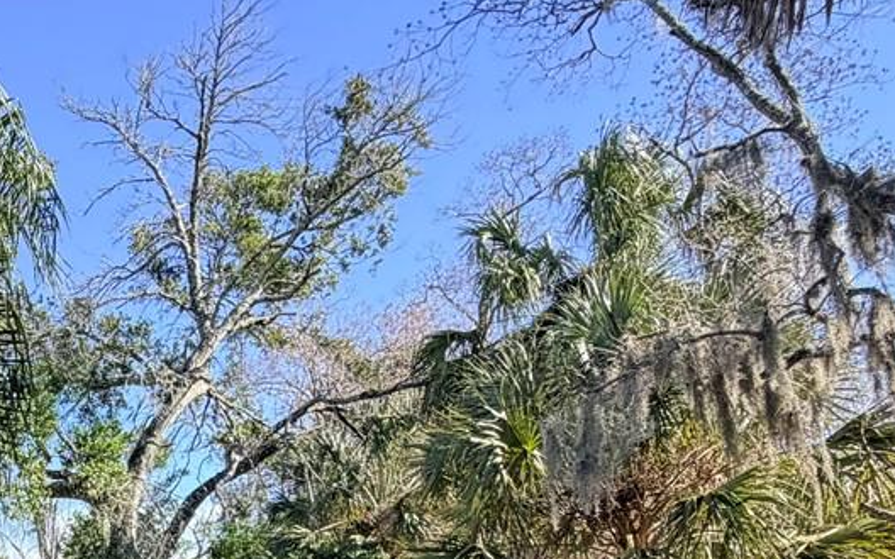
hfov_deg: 39.0
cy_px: 705
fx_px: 1098
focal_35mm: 45
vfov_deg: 25.2
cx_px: -8
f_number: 2.2
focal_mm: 2.22
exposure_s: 1/502
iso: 50
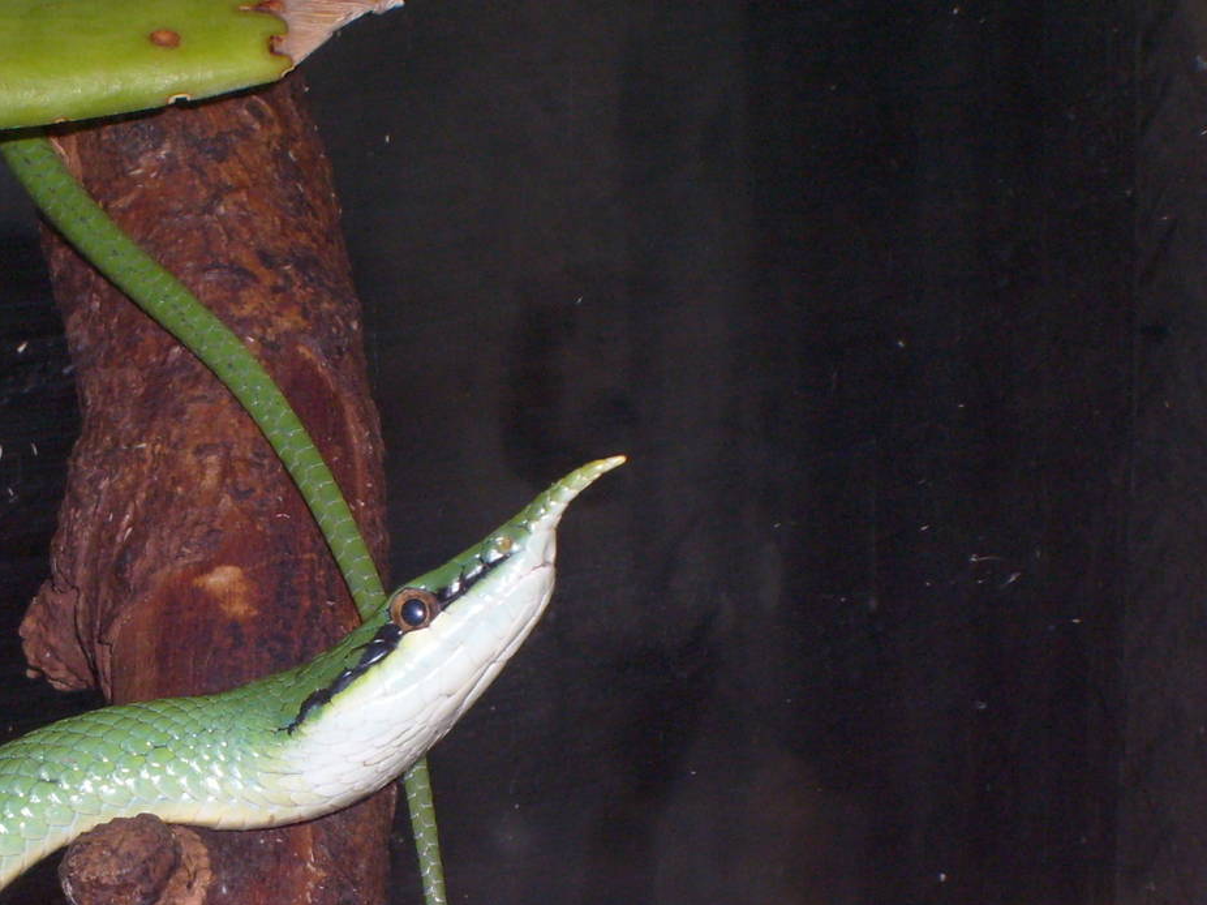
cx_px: 186
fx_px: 5543
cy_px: 741
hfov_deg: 12.4
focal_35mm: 159
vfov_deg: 9.3
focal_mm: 15.5
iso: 100
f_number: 4.6
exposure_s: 1/90
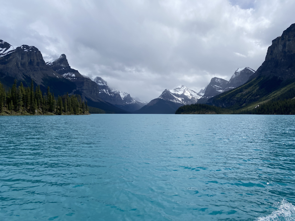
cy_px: 110
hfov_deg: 67.3
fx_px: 222
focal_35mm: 26
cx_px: 148
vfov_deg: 53.1
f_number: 1.8
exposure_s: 1/8850
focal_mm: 4.25
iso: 32
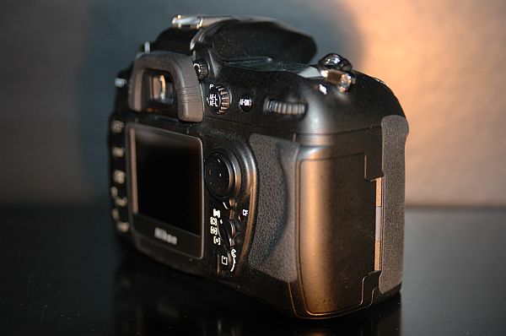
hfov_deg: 31.9
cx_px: 253
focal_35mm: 63
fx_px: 884
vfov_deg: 21.5
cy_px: 168
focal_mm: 42
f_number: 2.8
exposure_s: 1/50
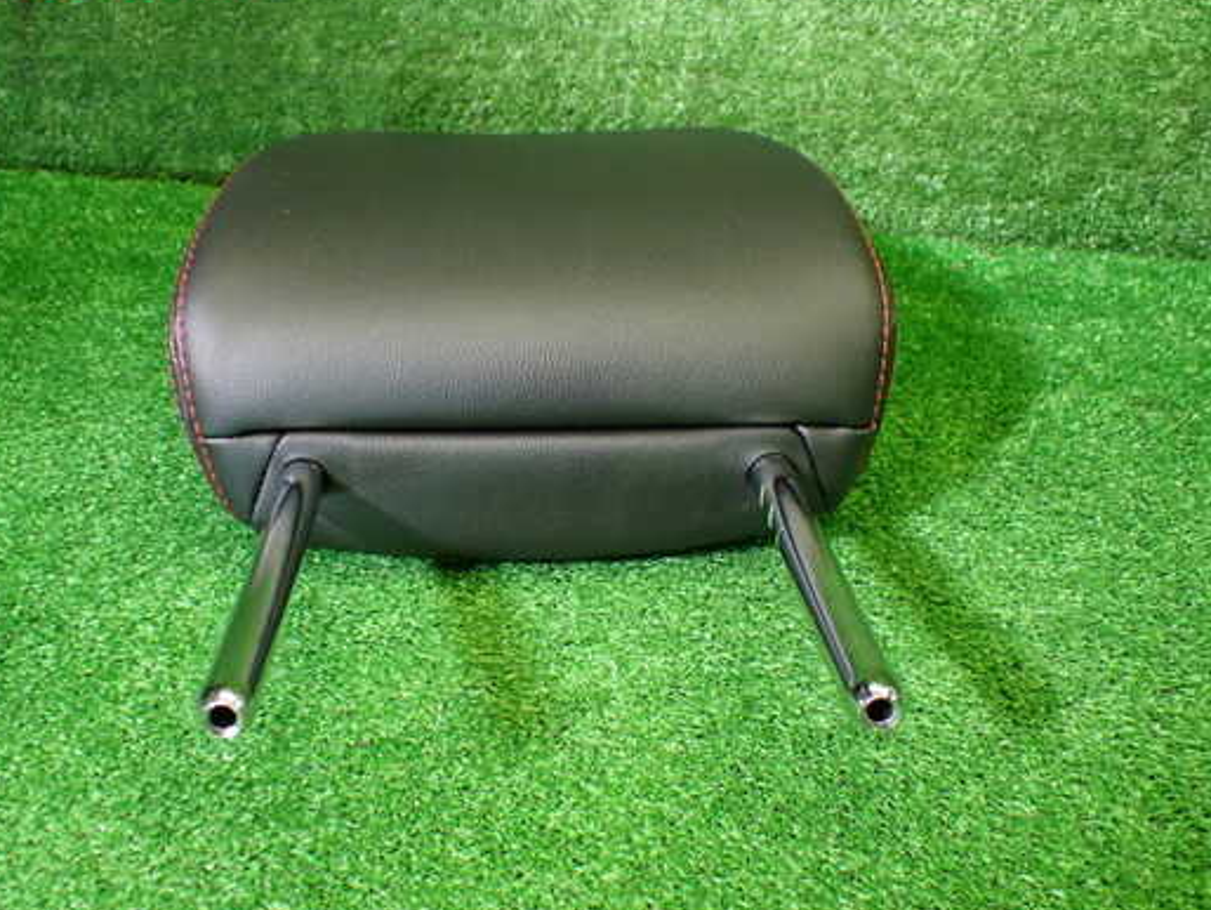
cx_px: 525
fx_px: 1225
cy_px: 476
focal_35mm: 35
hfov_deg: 52.4
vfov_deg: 40.7
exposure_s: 1/125
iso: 800
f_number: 2.3
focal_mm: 5.4
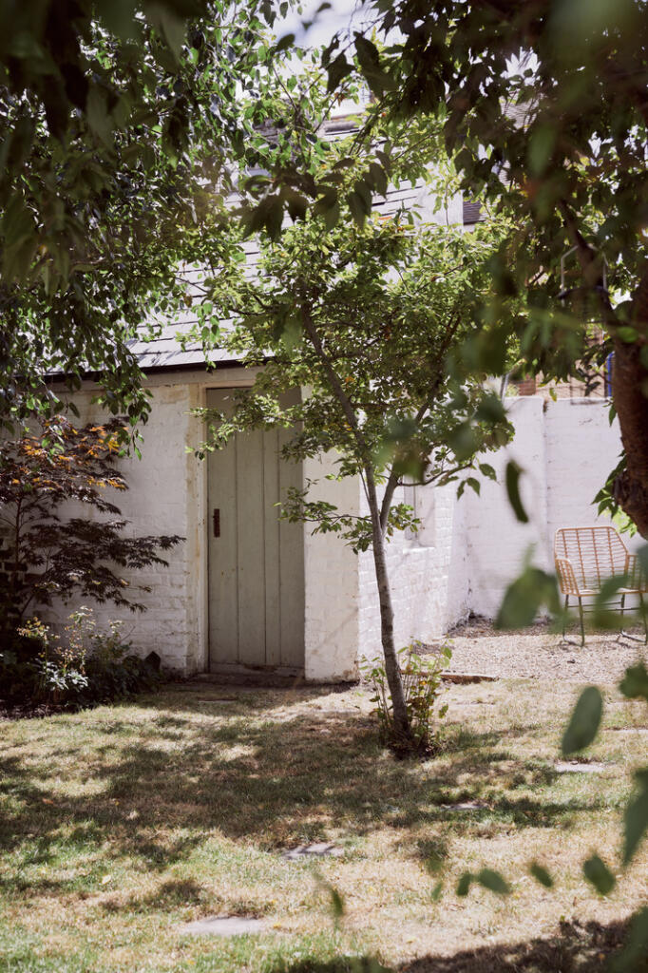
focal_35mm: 48
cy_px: 486
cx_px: 324
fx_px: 1297
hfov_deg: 28.1
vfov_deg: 41.1
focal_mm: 48
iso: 125
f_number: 5
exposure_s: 1/320
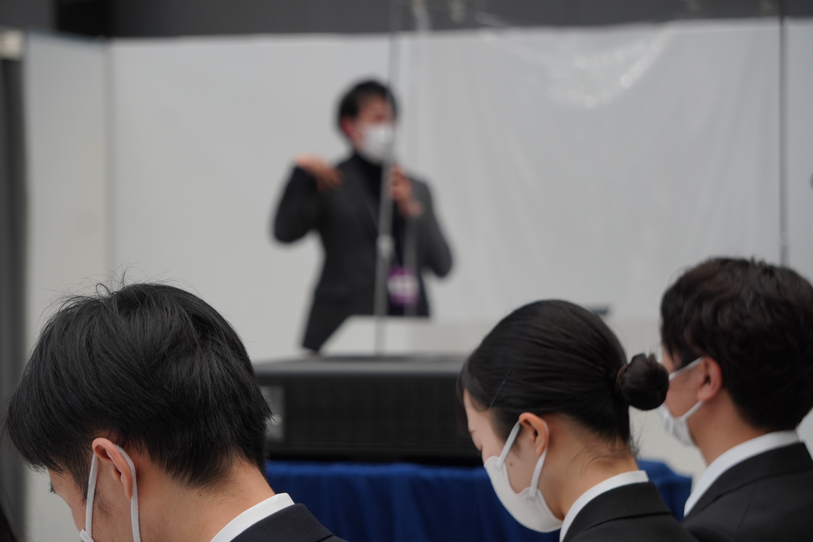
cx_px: 406
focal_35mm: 144
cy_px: 271
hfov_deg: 14.3
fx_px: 3252
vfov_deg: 9.5
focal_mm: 96
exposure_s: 1/160
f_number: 5.6
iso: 640
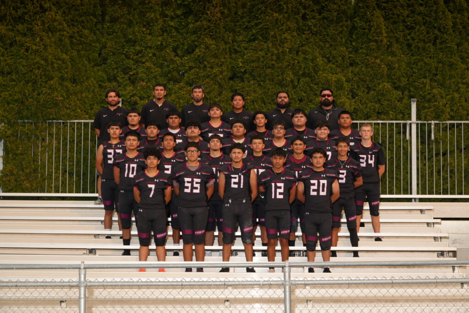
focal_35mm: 80
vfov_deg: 17.1
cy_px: 156
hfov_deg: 25.4
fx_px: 1042
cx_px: 234
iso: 125
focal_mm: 80
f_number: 9
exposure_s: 1/250
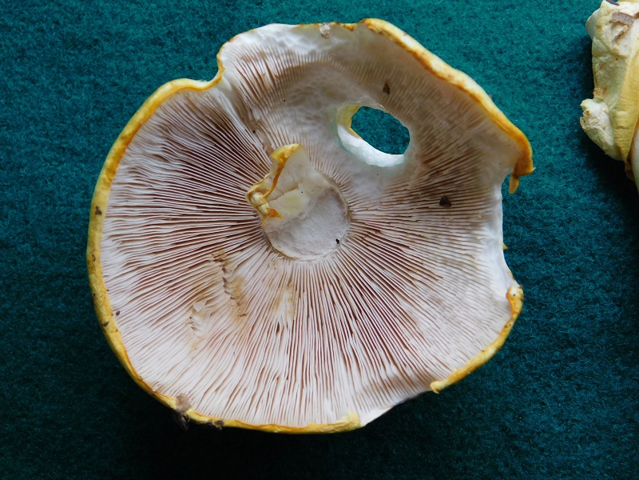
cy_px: 240
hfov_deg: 37.5
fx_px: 941
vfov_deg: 28.6
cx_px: 320
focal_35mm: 51
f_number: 3.8
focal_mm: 9
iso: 125
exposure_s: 1/60
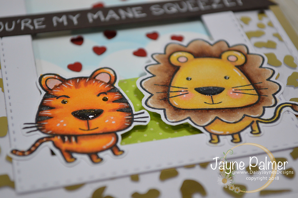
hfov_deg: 24.6
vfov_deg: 16.5
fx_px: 682
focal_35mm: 82
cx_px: 149
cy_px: 99
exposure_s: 1/100
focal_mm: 55
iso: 560
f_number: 5.6
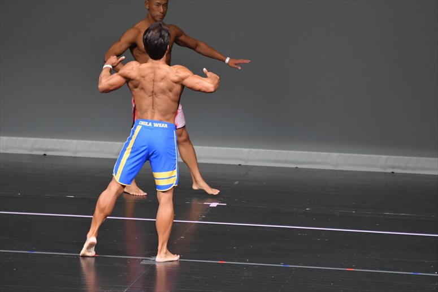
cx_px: 219
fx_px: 4196
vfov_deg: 4.0
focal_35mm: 345
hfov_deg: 6.0
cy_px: 146
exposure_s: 1/400
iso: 5000
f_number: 5.6
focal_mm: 230
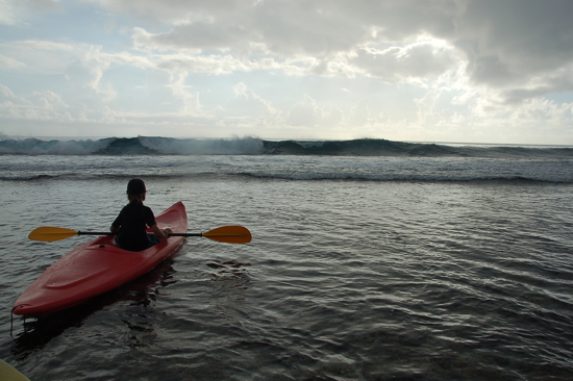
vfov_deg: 47.9
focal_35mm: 27
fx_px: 429
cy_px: 190
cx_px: 286
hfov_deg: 67.4
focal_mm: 18
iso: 200
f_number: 10
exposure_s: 1/400
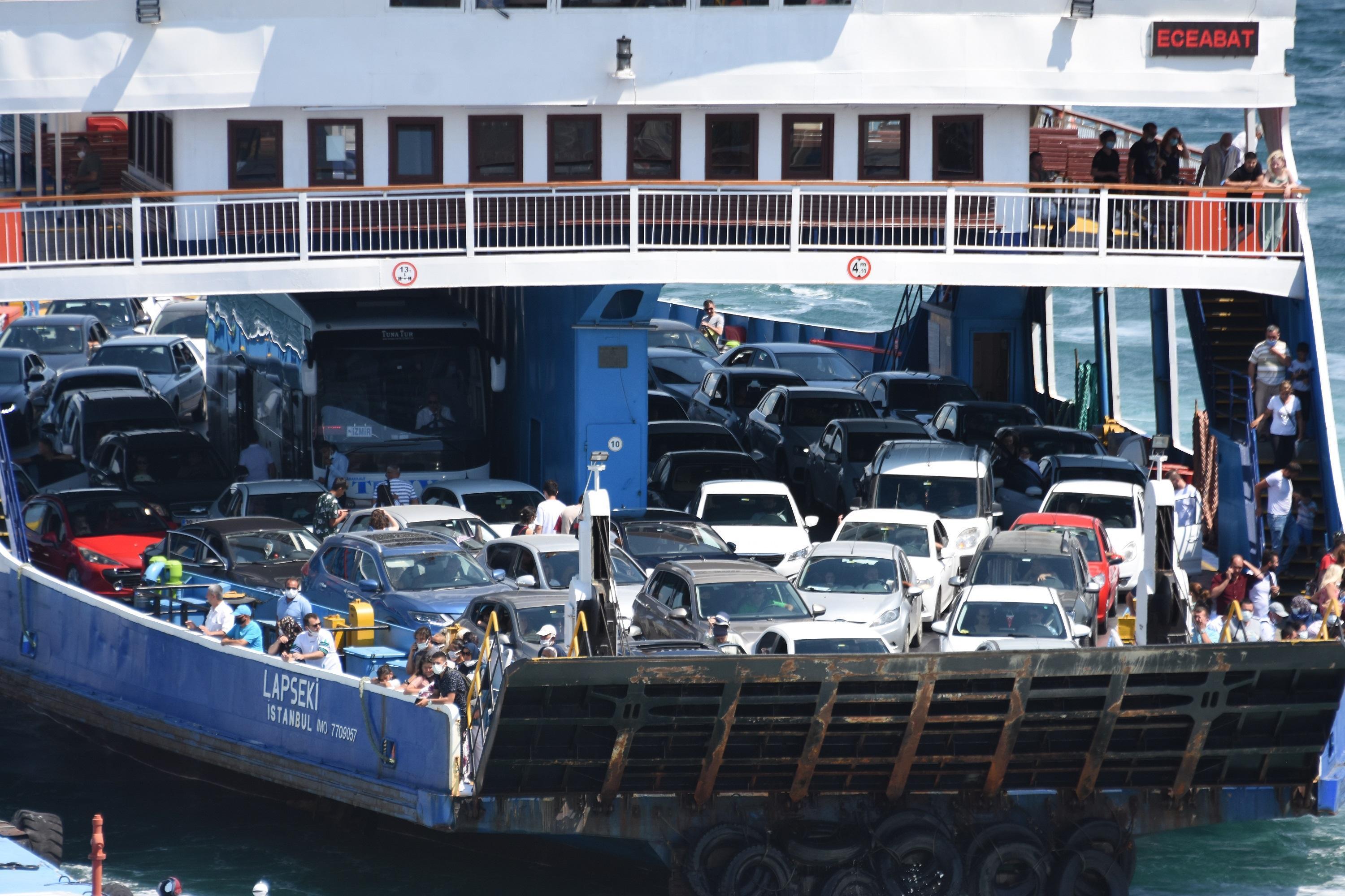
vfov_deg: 4.0
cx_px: 672
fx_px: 12889
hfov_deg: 6.0
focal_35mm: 345
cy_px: 448
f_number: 5.6
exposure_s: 1/1600
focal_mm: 230
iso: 400
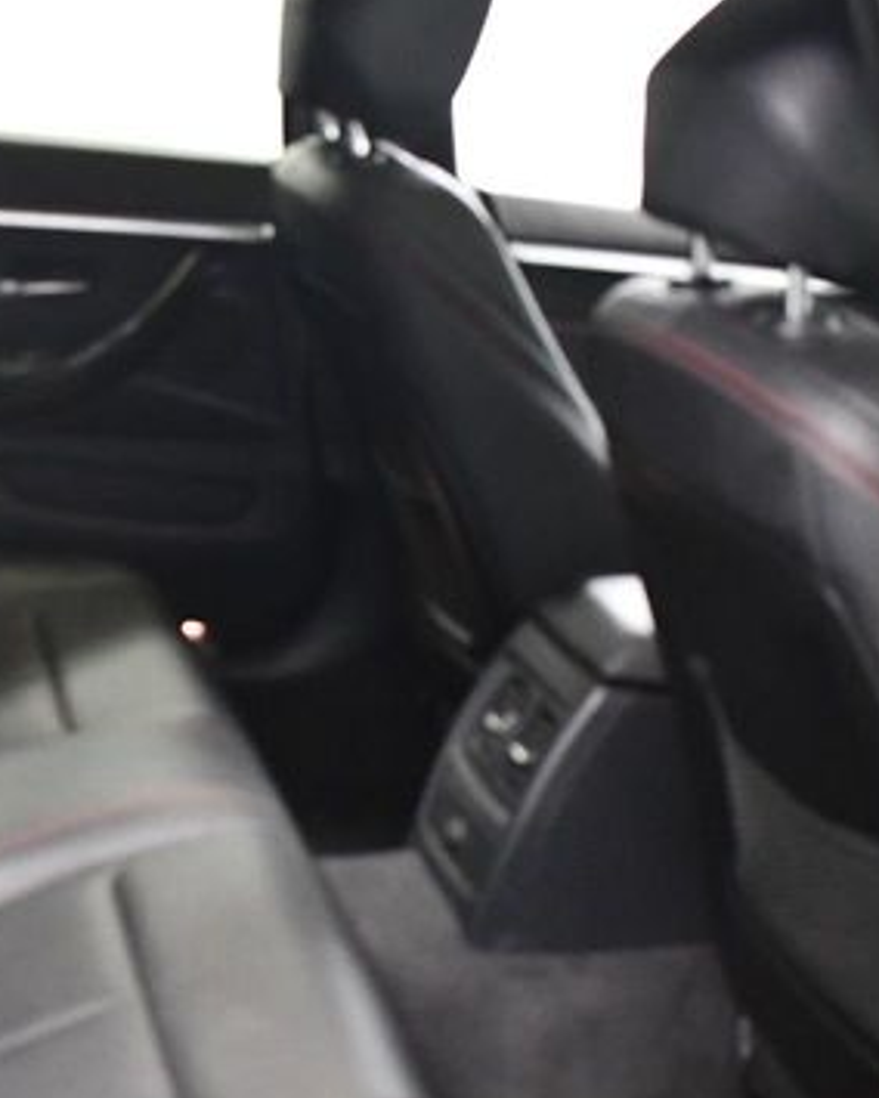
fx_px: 1984
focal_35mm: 61
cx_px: 127
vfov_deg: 30.9
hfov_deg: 24.4
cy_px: 639
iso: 4500
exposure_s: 1/60
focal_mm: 18
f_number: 3.5
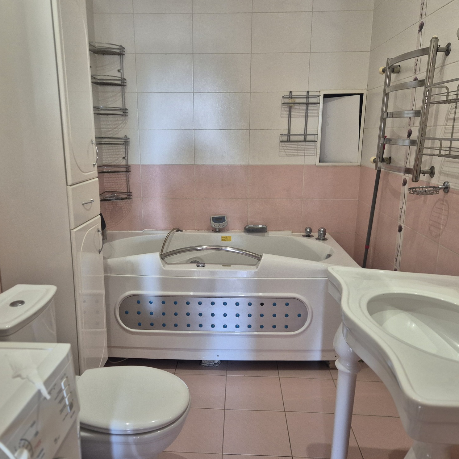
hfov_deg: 57.3
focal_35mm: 28
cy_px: 231
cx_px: 219
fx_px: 420
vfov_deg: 57.3
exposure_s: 1/100
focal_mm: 5.4
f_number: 1.8
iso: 500
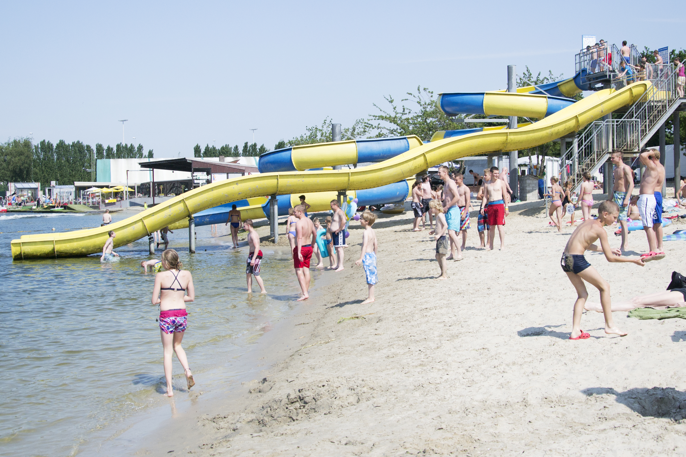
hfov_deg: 41.4
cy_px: 190
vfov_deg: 28.2
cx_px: 354
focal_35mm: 48
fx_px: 908
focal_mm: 25
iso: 360
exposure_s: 1/2500
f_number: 5
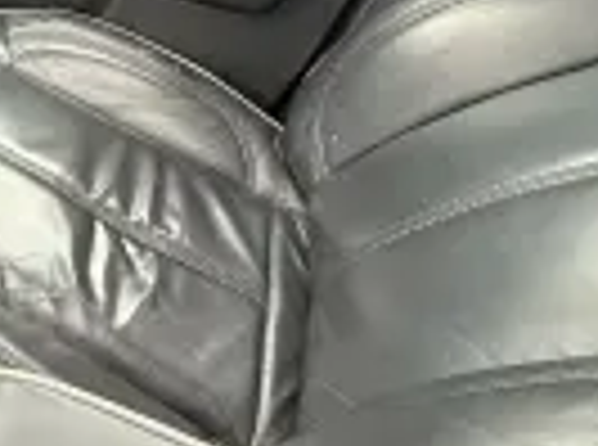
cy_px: 14
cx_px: -54
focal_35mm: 38
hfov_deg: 40.2
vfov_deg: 34.6
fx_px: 655
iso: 250
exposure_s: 1/99
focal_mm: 2.22
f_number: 2.2
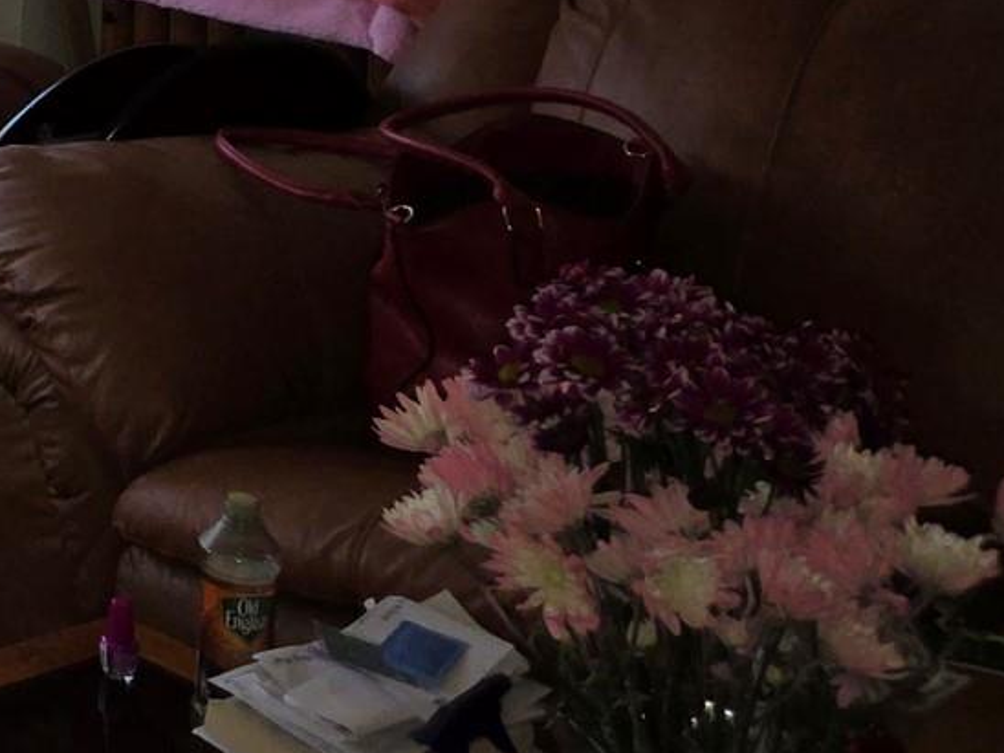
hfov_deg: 18.0
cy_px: -156
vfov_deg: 16.4
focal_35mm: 86
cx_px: -821
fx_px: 2494
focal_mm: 5.4
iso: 100
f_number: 1.8
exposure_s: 1/60
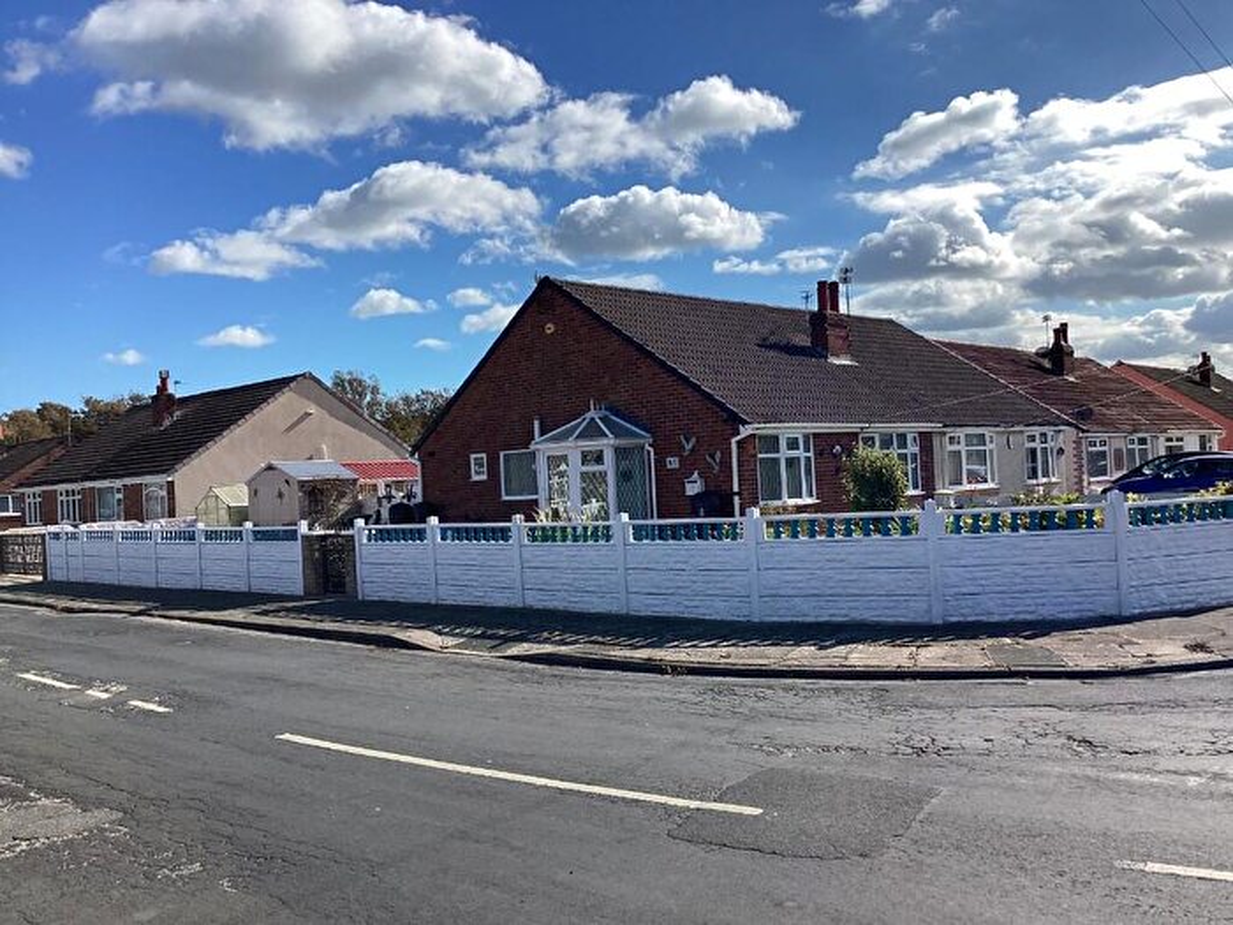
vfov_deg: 45.4
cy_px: 462
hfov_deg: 58.4
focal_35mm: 31
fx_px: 1104
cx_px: 616
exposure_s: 1/1988
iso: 25
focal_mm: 3.3
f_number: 2.4
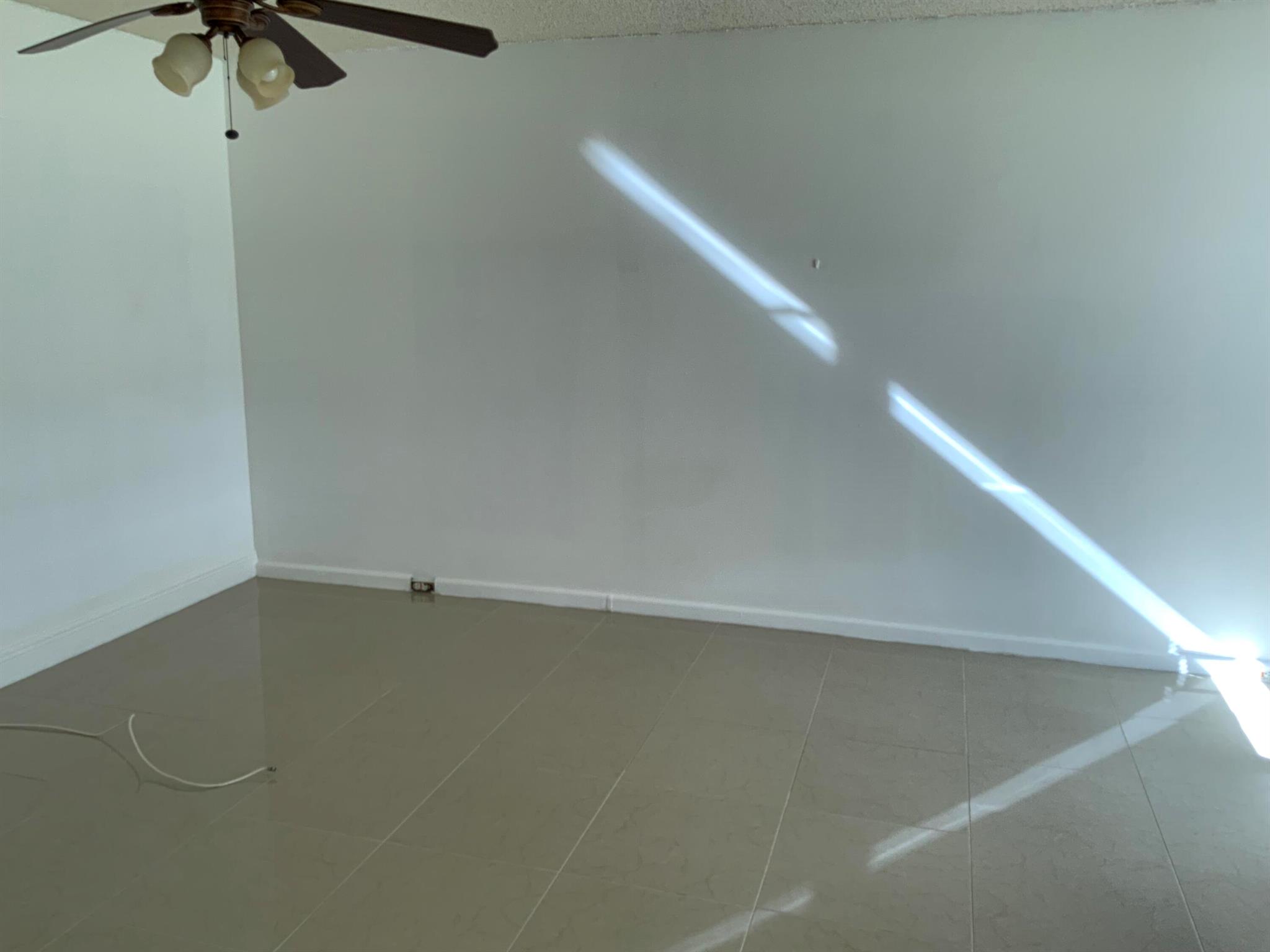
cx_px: 635
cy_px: 476
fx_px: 1064
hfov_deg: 61.7
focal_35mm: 29
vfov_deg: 48.2
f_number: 1.8
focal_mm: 3
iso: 64
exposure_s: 1/60
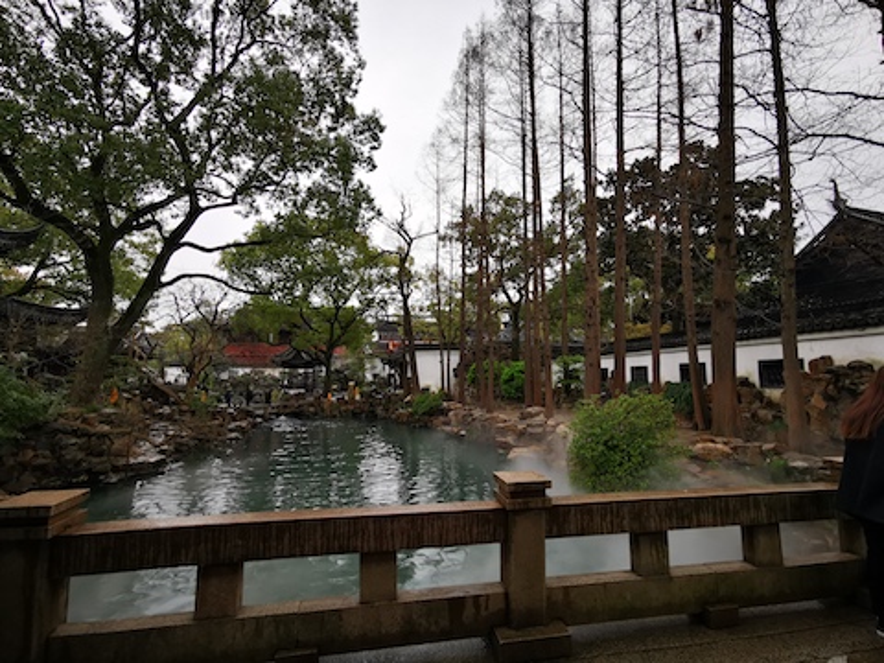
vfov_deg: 74.7
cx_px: 442
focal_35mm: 17
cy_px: 332
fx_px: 434
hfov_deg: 91.0
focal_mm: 2.26
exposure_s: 1/345
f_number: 2.2
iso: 50
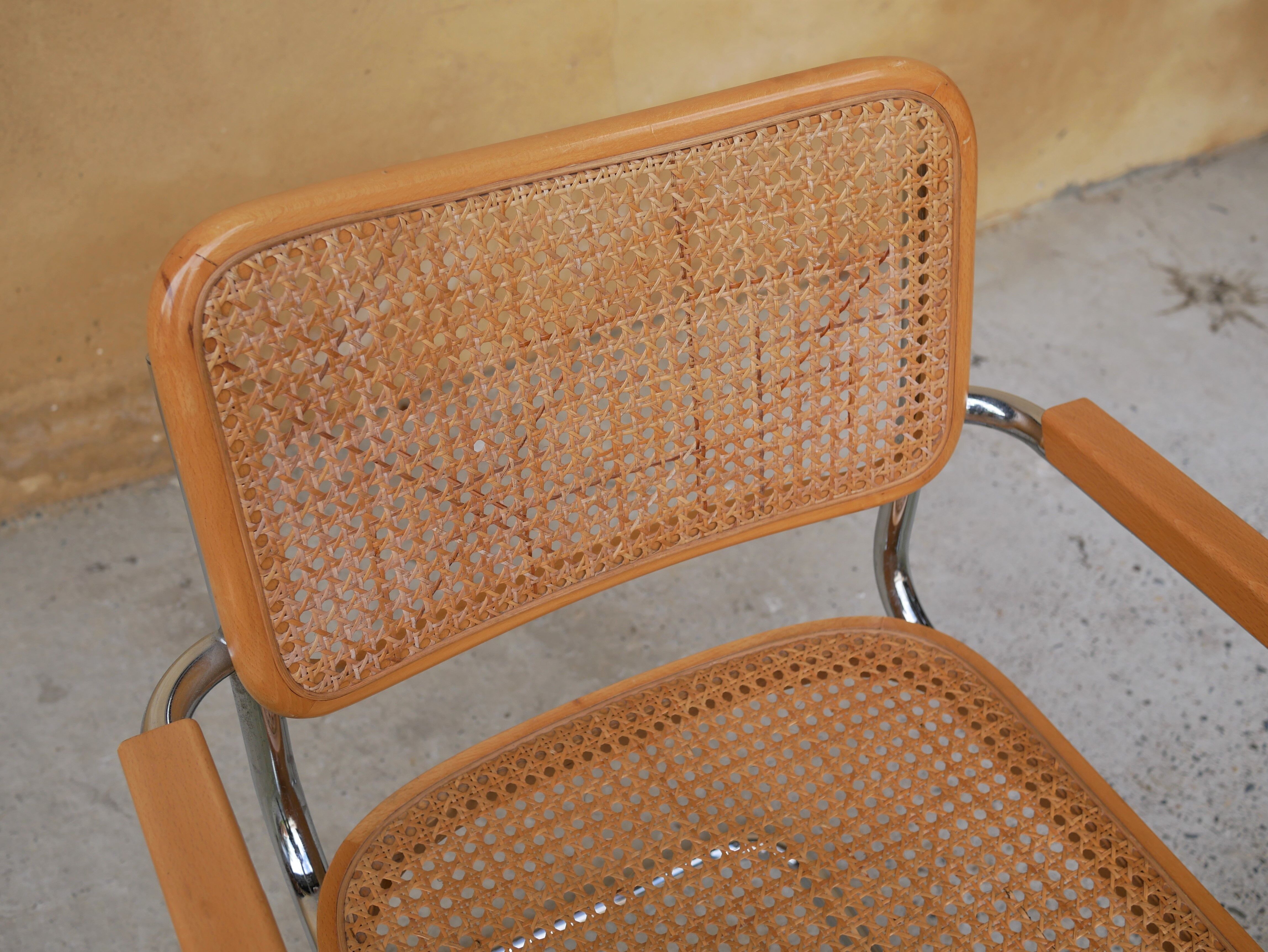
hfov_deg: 46.8
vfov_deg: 36.0
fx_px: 1466
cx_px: 634
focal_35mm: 40
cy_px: 476
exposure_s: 1/320
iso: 200
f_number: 3.2
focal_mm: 20
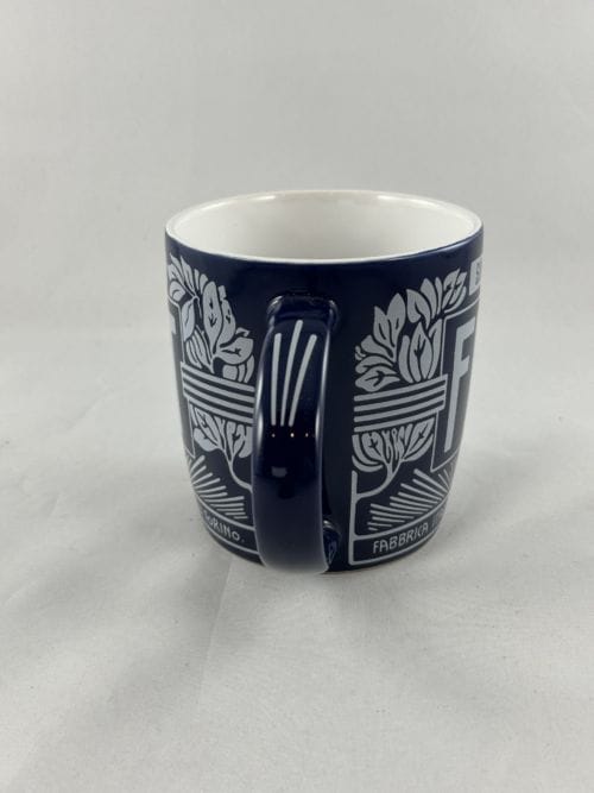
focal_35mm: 48
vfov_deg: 39.7
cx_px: 297
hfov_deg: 30.3
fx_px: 1099
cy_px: 396
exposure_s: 1/100
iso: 64
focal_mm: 6.86
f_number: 1.78
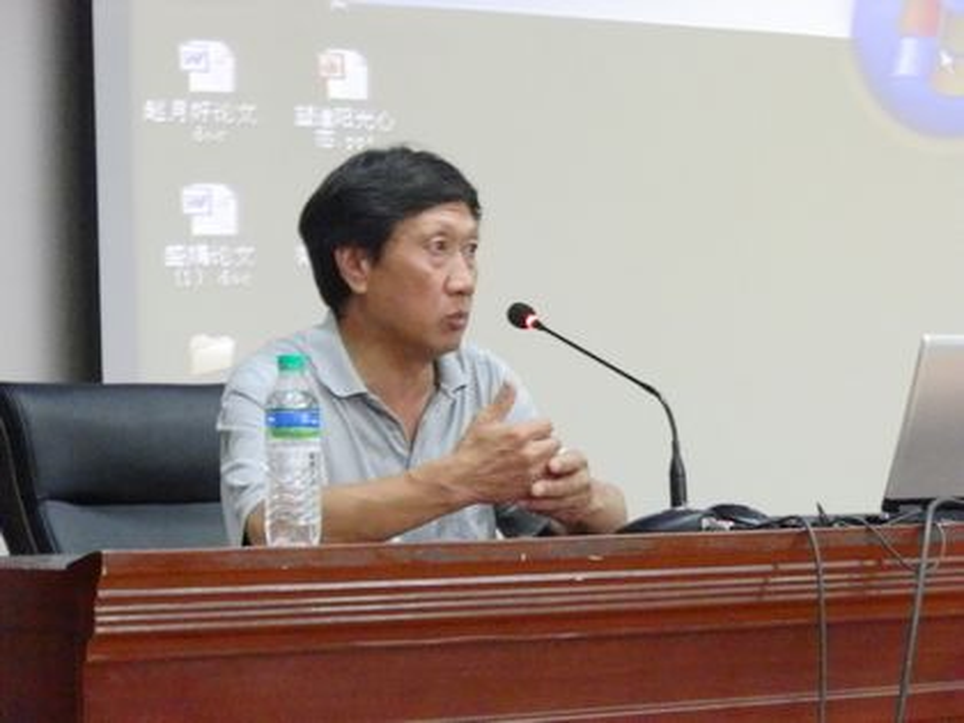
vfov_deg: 10.6
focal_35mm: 140
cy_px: 362
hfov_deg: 14.1
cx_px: 482
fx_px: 3899
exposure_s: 1/5
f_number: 4.2
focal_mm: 25.04
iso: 1000
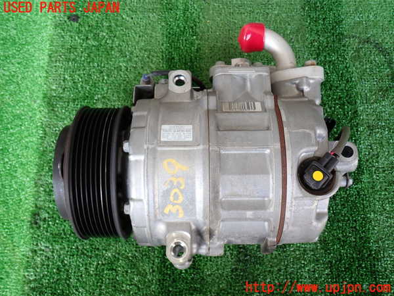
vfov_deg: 39.7
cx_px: 197
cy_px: 148
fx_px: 410
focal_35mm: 36
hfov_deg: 51.4
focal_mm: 6.37
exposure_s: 1/80
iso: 100
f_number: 2.5
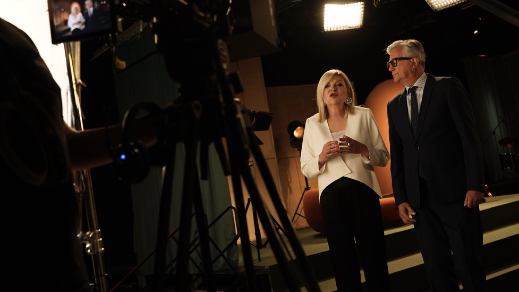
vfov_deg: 24.8
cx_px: 328
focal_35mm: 48
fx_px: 660
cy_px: 110
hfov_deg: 42.5
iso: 1600
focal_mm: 35
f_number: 3.5
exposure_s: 1/125
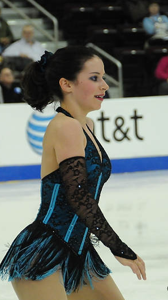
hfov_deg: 4.6
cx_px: 79
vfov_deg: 8.1
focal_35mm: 266
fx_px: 2110
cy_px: 150
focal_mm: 112
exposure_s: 1/1000
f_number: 5.6
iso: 3200
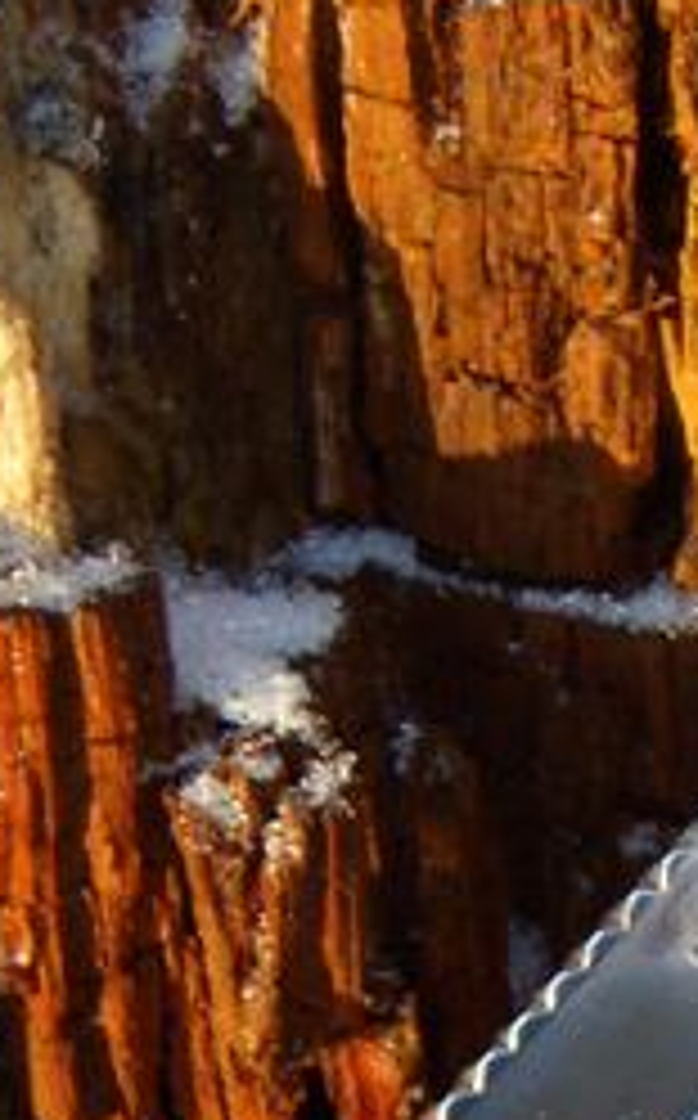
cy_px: 1039
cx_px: 761
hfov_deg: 11.3
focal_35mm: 114
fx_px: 3480
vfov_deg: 18.0
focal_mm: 6.4
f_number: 3.5
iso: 64
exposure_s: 1/43.7
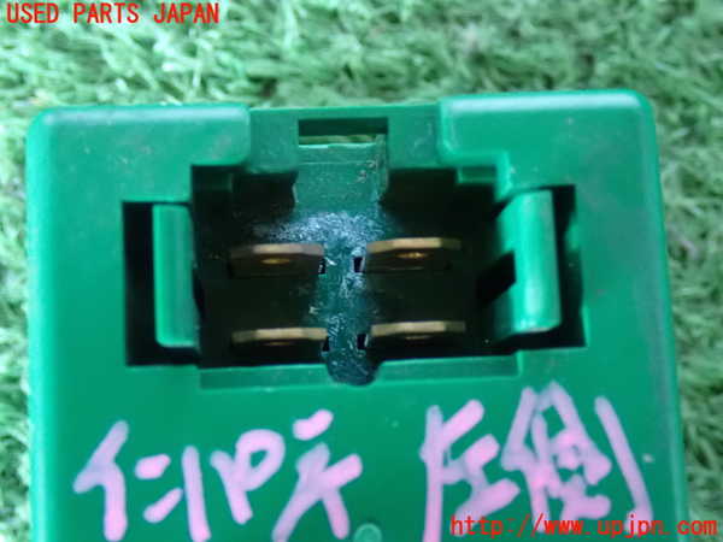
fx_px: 1399
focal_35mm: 67
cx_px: 362
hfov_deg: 29.0
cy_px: 271
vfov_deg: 21.9
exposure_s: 1/15
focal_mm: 11.88
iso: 1600
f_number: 3.8
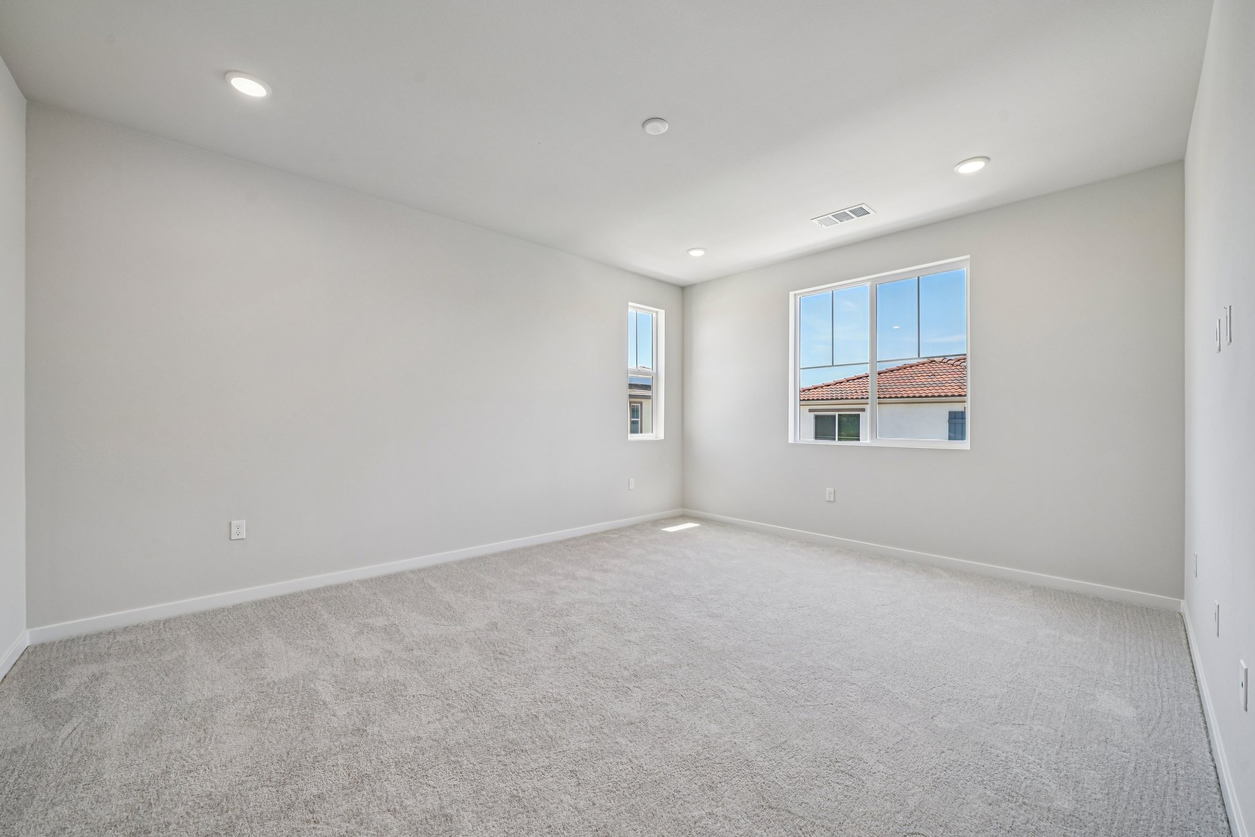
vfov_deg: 85.4
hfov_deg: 108.3
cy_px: 418
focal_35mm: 13
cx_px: 628
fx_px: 453
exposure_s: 1/30
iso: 200
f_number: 8
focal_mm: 13
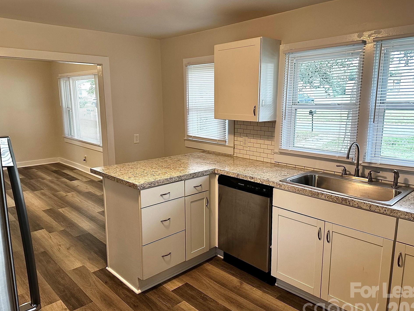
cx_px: 210
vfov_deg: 53.1
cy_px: 157
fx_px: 311
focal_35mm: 26
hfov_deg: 67.3
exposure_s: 1/60
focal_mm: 6.86
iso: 200
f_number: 1.78
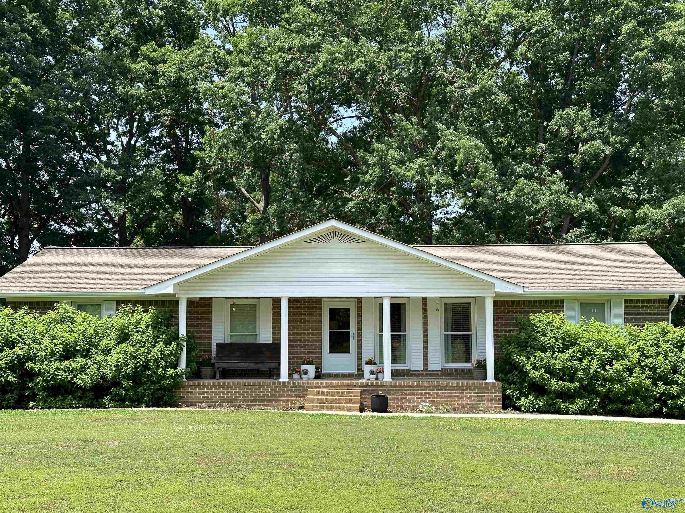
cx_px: 342
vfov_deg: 30.3
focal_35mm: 48
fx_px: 950
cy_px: 256
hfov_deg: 39.7
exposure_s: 1/1783
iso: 64
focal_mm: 6.86
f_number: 1.78
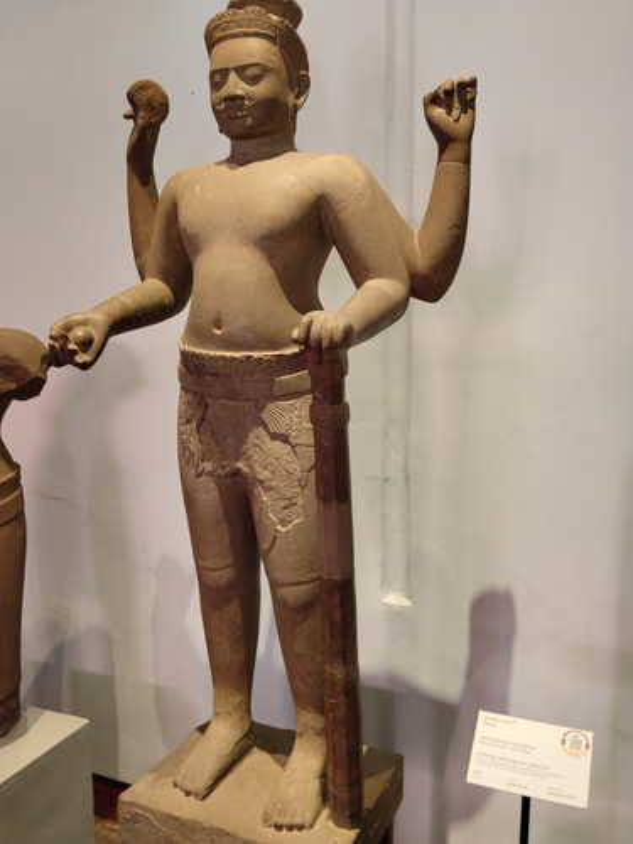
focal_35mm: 29
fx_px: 707
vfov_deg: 61.7
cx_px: 316
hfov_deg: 48.2
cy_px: 422
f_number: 1.8
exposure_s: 1/25
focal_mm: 4.22
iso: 160
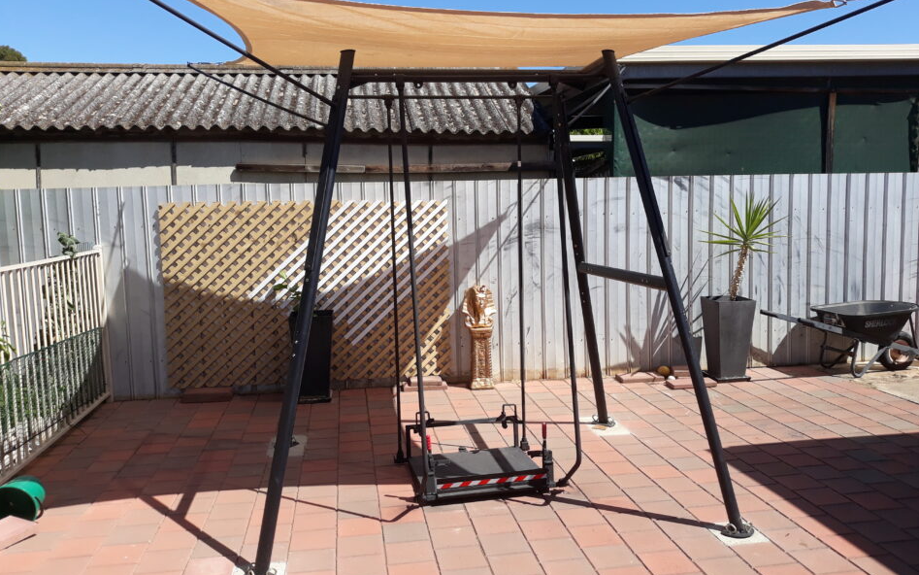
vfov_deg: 43.1
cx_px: 459
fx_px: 726
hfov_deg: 64.6
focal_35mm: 29
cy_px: 261
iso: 40
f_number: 1.7
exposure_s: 1/1684
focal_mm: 3.71
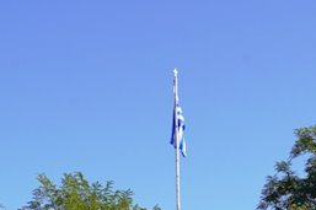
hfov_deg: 15.1
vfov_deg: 9.8
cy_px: 367
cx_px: -20
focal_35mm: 133
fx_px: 1167
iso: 100
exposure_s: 1/200
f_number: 10
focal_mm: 38
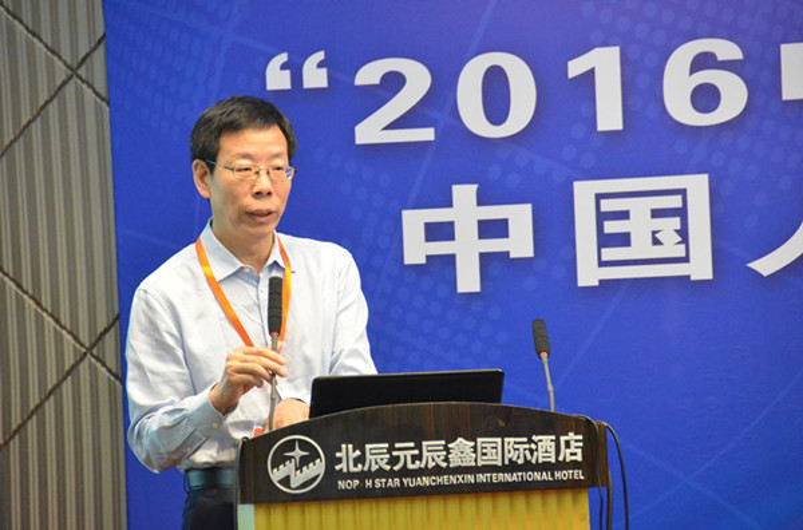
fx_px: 6671
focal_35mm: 300
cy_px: 265
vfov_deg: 4.5
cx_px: 402
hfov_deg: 6.9
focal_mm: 200
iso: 6400
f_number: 5.6
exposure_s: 1/125
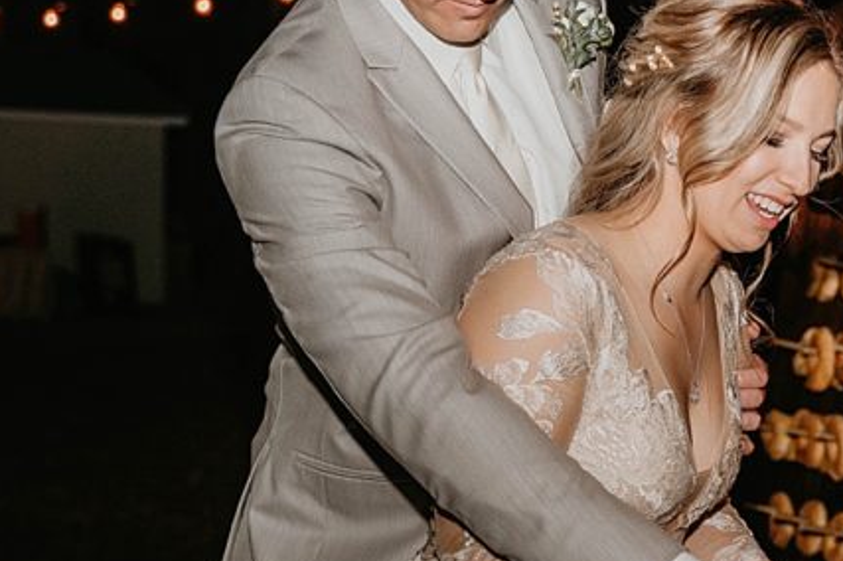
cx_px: 646
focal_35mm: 96
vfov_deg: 14.2
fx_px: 2246
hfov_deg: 21.1
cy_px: 442
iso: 1250
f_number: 2.8
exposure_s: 1/250
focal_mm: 40
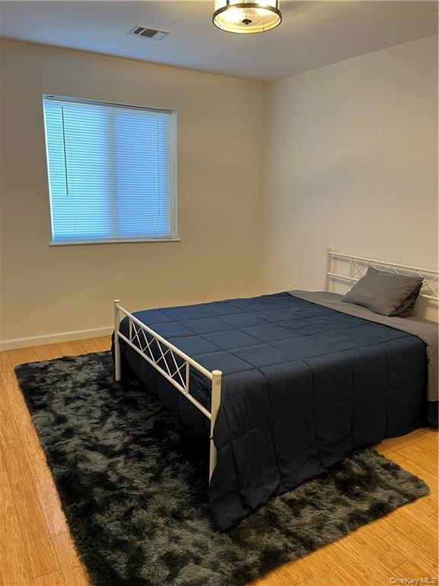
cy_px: 293
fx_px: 440
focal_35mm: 26
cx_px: 220
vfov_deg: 67.3
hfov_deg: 53.1
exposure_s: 1/60
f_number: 1.6
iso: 200
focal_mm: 5.1
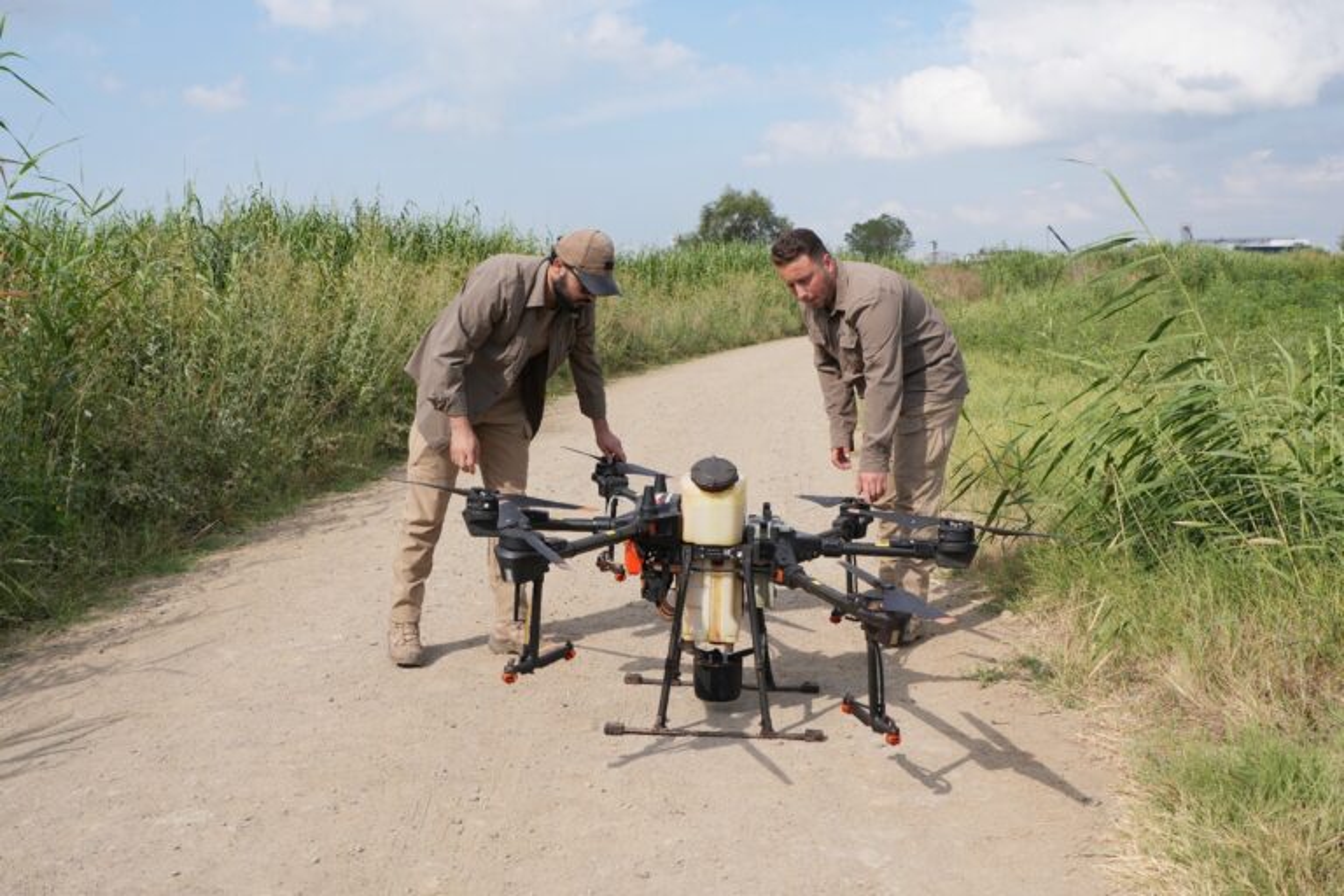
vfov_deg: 36.9
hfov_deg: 53.1
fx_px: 1344
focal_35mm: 36
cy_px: 448
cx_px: 672
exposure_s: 1/800
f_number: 5.6
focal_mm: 24
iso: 100
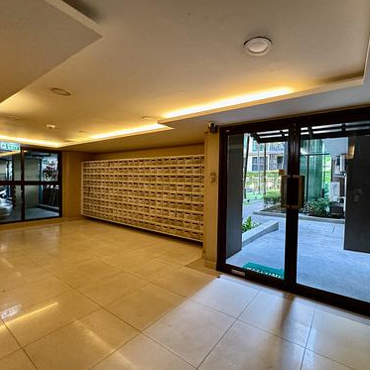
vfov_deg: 84.0
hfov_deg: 83.1
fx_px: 206
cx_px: 219
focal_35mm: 17
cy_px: 185
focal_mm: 2.22
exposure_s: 1/50
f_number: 2.2
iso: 500
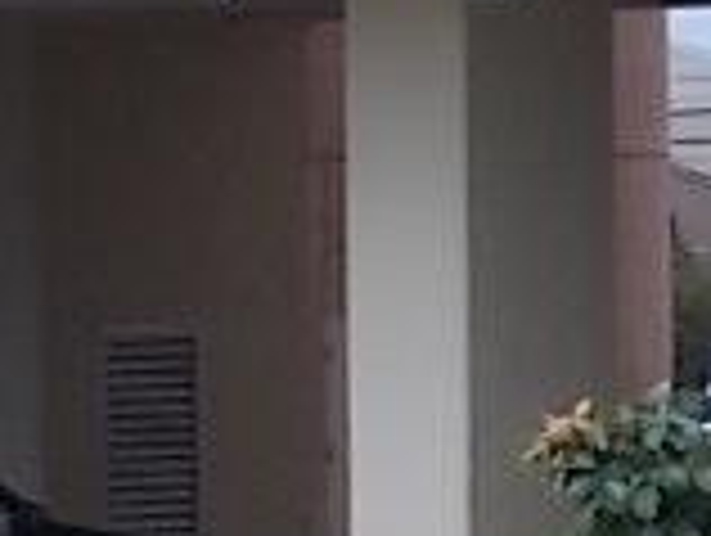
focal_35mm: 400
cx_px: -180
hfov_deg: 4.9
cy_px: 883
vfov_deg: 3.7
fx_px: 8228
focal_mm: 17.6
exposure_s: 1/250
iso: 80
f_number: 5.5
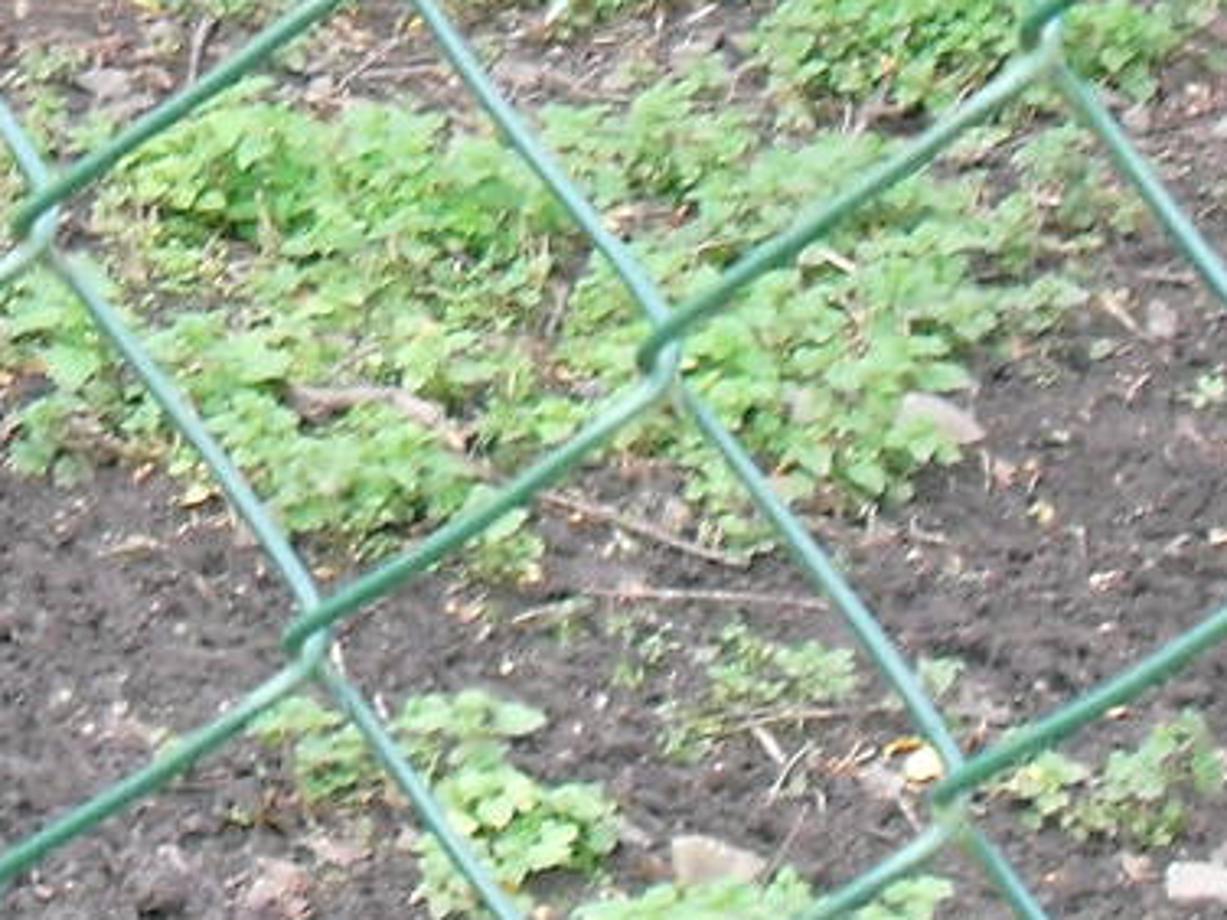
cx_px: -215
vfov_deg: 9.4
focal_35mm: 153
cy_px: -473
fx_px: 5423
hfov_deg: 12.6
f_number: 3.1
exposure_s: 1/60
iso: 200
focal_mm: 6.3
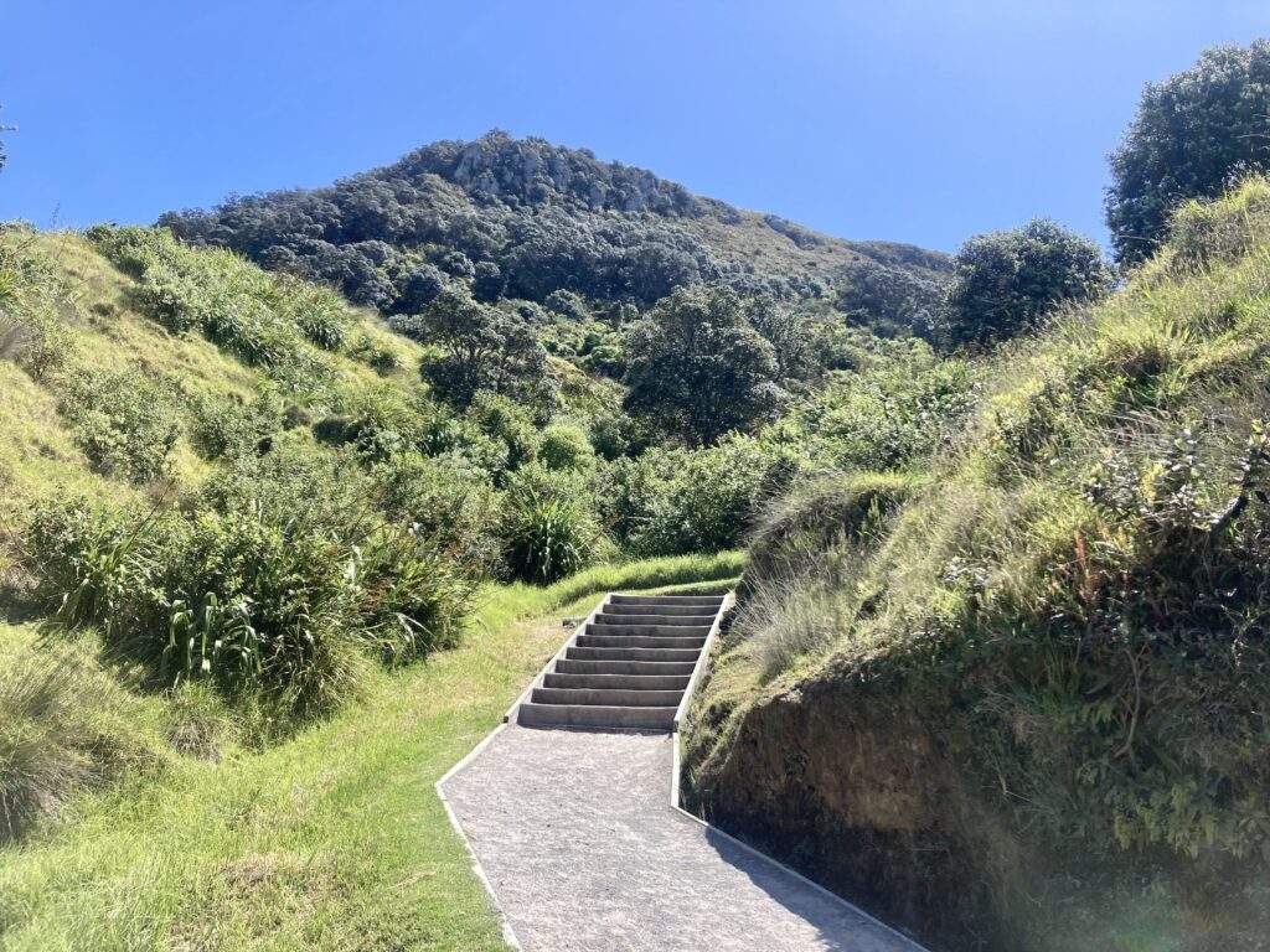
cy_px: 476
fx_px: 1027
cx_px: 635
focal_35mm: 28
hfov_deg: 63.4
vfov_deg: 49.7
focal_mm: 3.99
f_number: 1.8
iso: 20
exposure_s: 1/1412
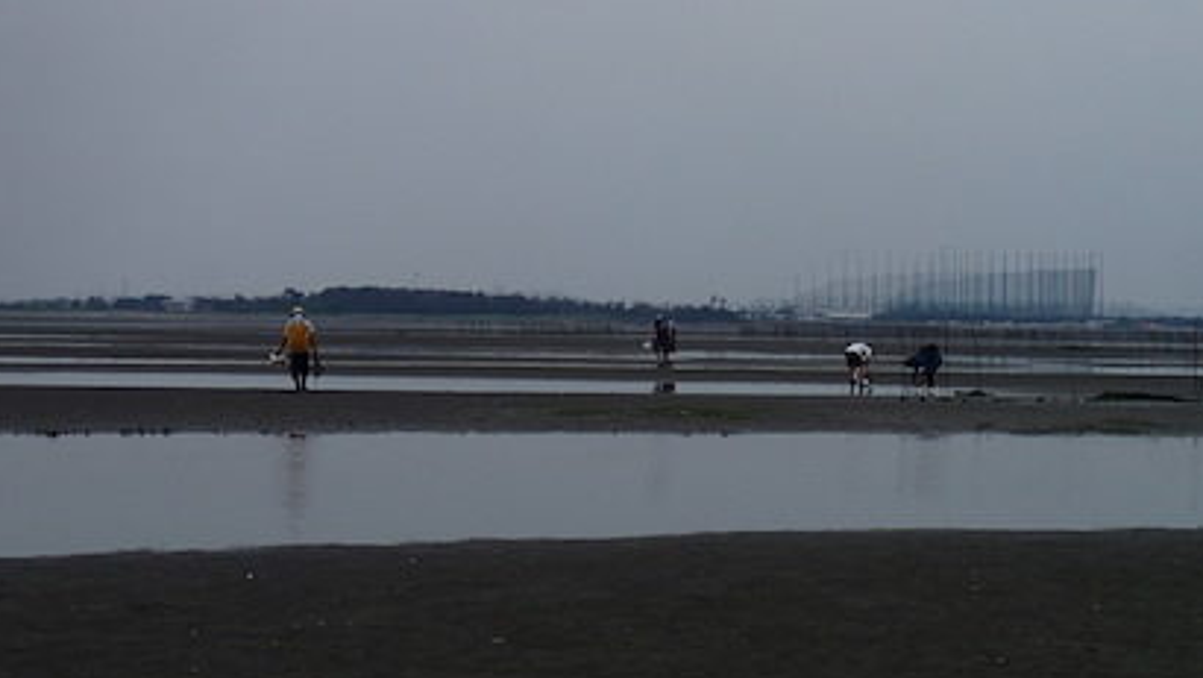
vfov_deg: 14.9
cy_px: 189
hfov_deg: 26.2
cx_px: 616
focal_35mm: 81
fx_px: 2585
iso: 100
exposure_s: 1/160
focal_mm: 11.01
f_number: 14
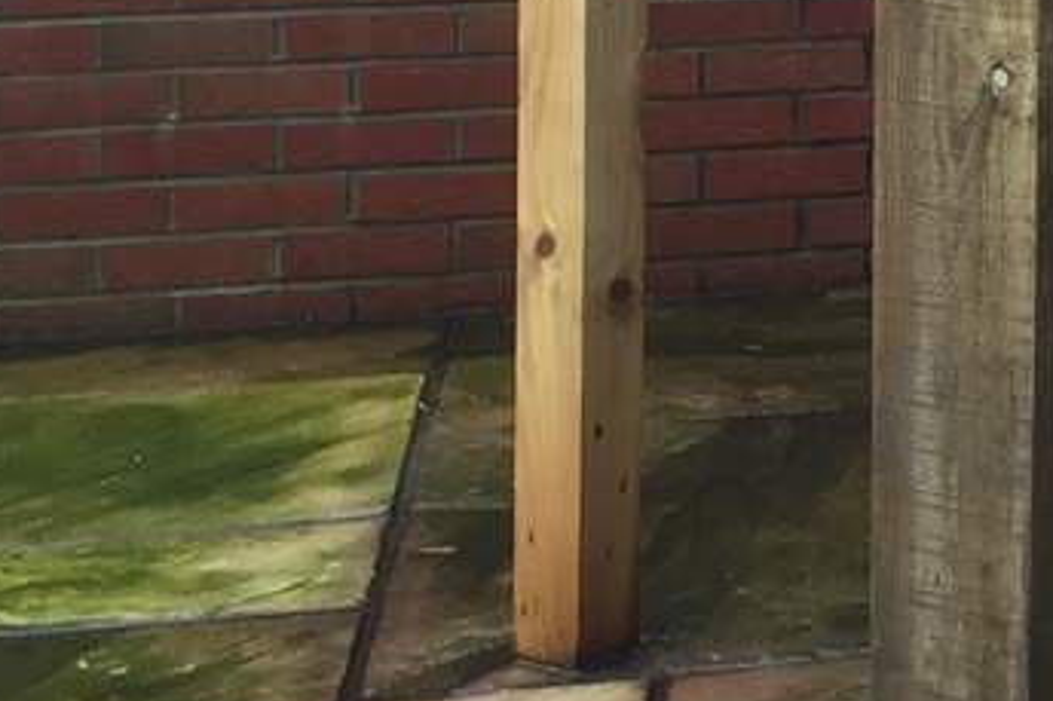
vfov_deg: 9.2
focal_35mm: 143
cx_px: 2232
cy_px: -474
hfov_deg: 12.3
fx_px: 4181
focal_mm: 4.15
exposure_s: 1/192
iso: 32
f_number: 2.2
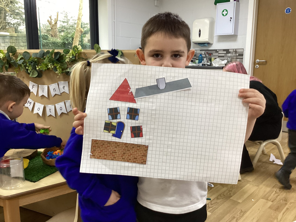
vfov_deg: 45.4
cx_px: 148
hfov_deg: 58.4
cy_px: 111
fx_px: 265
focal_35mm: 31
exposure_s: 1/50
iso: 160
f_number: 2.4
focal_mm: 3.3
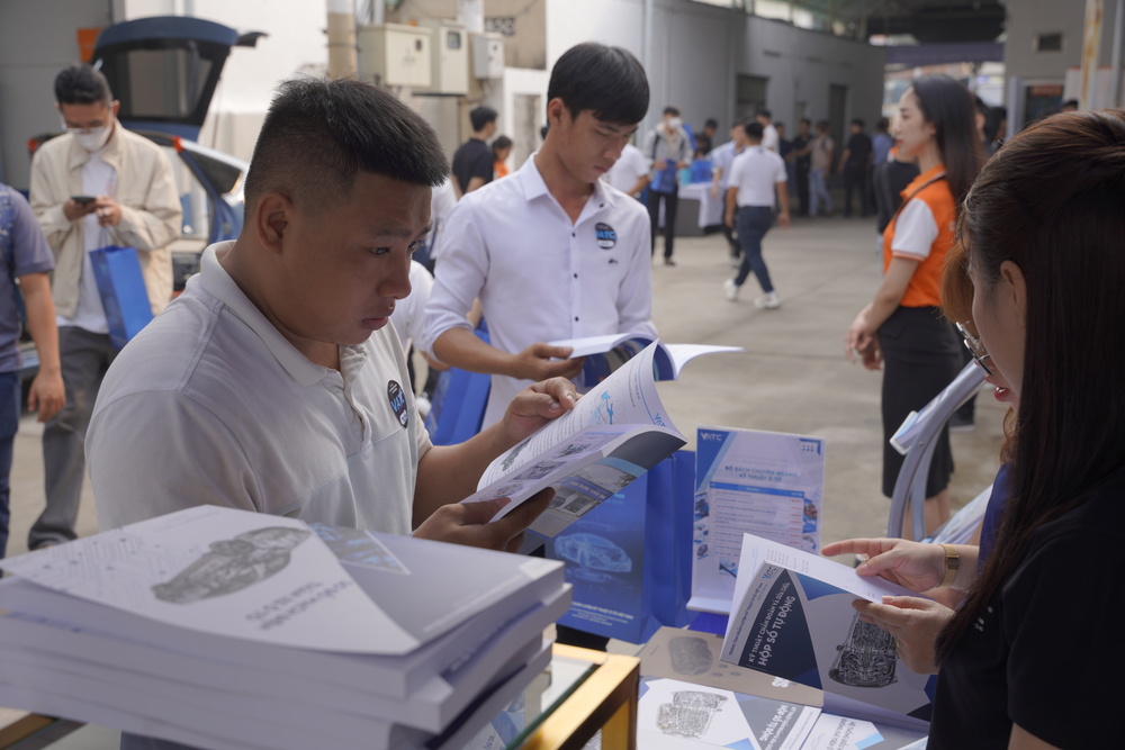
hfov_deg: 45.6
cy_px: 375
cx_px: 562
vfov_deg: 31.3
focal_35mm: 43
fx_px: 1338
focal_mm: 42.8
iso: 160
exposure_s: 1/160
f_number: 5.6
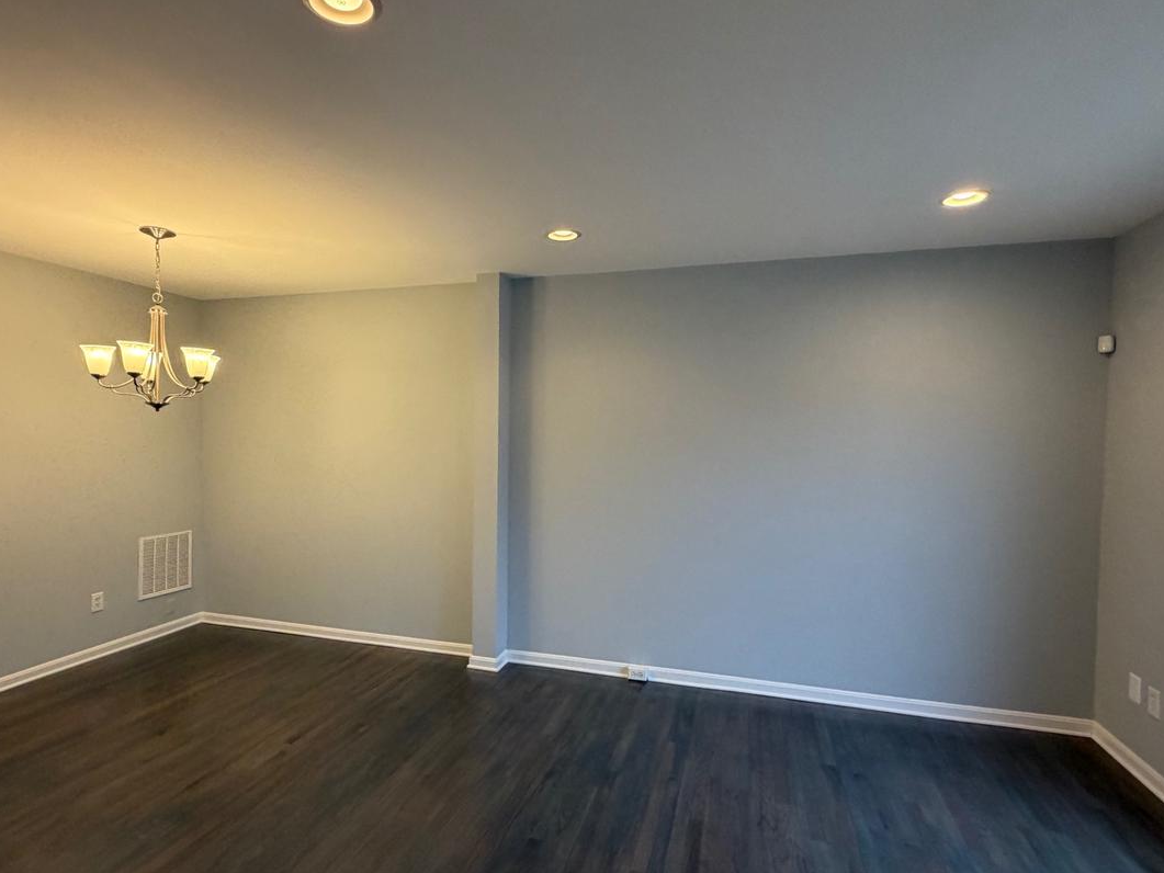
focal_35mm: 19
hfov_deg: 84.6
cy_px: 449
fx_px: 639
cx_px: 555
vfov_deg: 68.7
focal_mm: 2.22
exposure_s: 1/120
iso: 250
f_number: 2.2
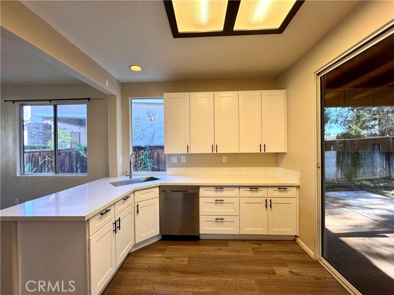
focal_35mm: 14
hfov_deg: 102.1
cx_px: 197
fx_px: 159
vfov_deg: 85.7
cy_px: 148
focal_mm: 2.22
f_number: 2.2
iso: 125
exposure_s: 1/120
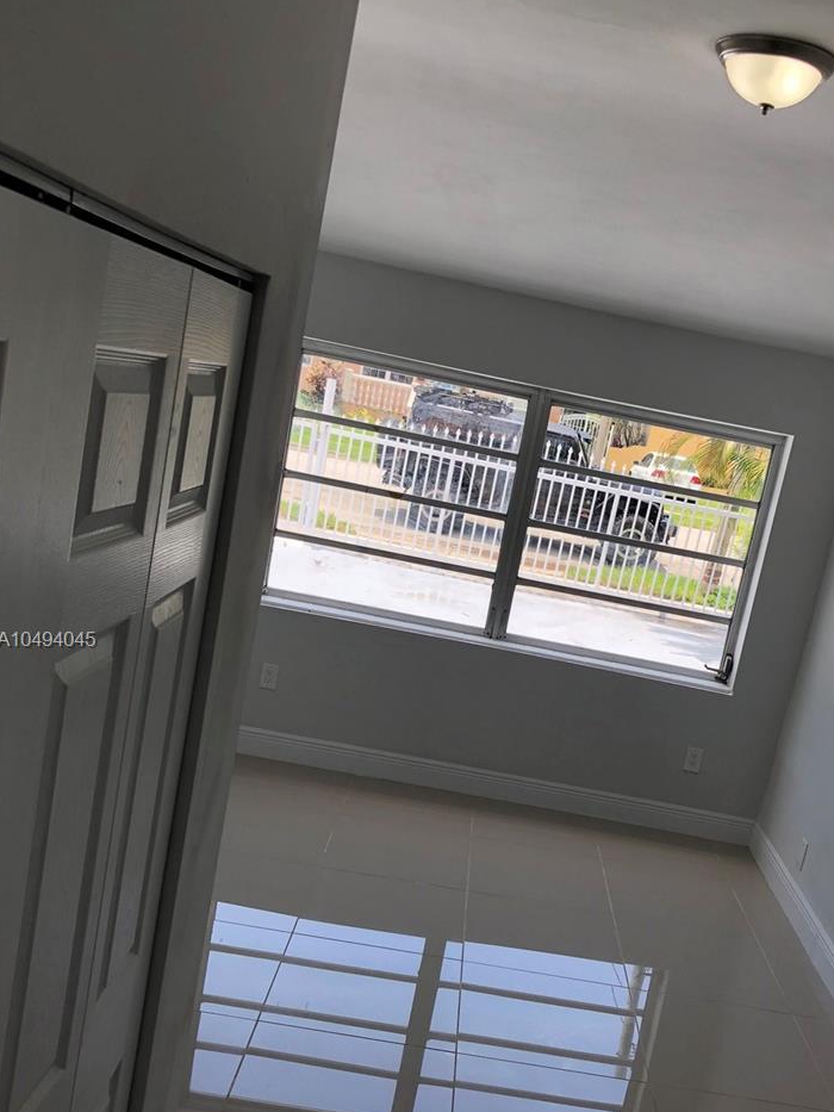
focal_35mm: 36
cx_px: 529
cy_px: 642
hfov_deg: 39.4
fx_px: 1156
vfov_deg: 51.1
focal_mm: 4
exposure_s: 1/436
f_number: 1.8
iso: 20
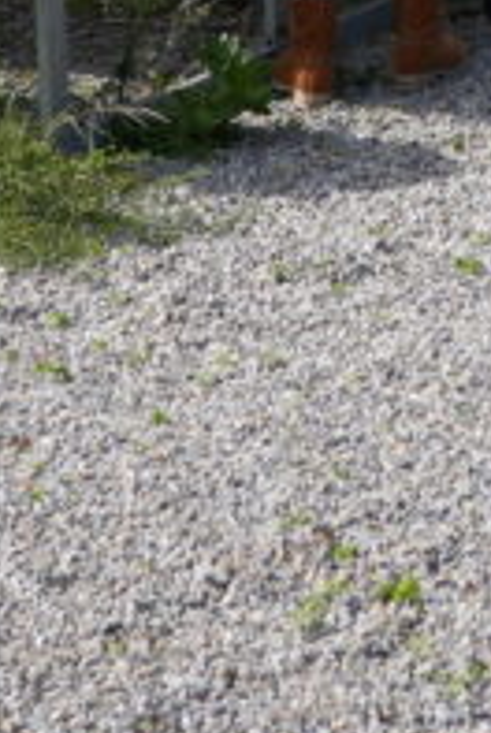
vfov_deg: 10.2
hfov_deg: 7.6
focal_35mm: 181
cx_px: 391
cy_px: -848
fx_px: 3690
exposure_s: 1/800
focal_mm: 31
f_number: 4
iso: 100
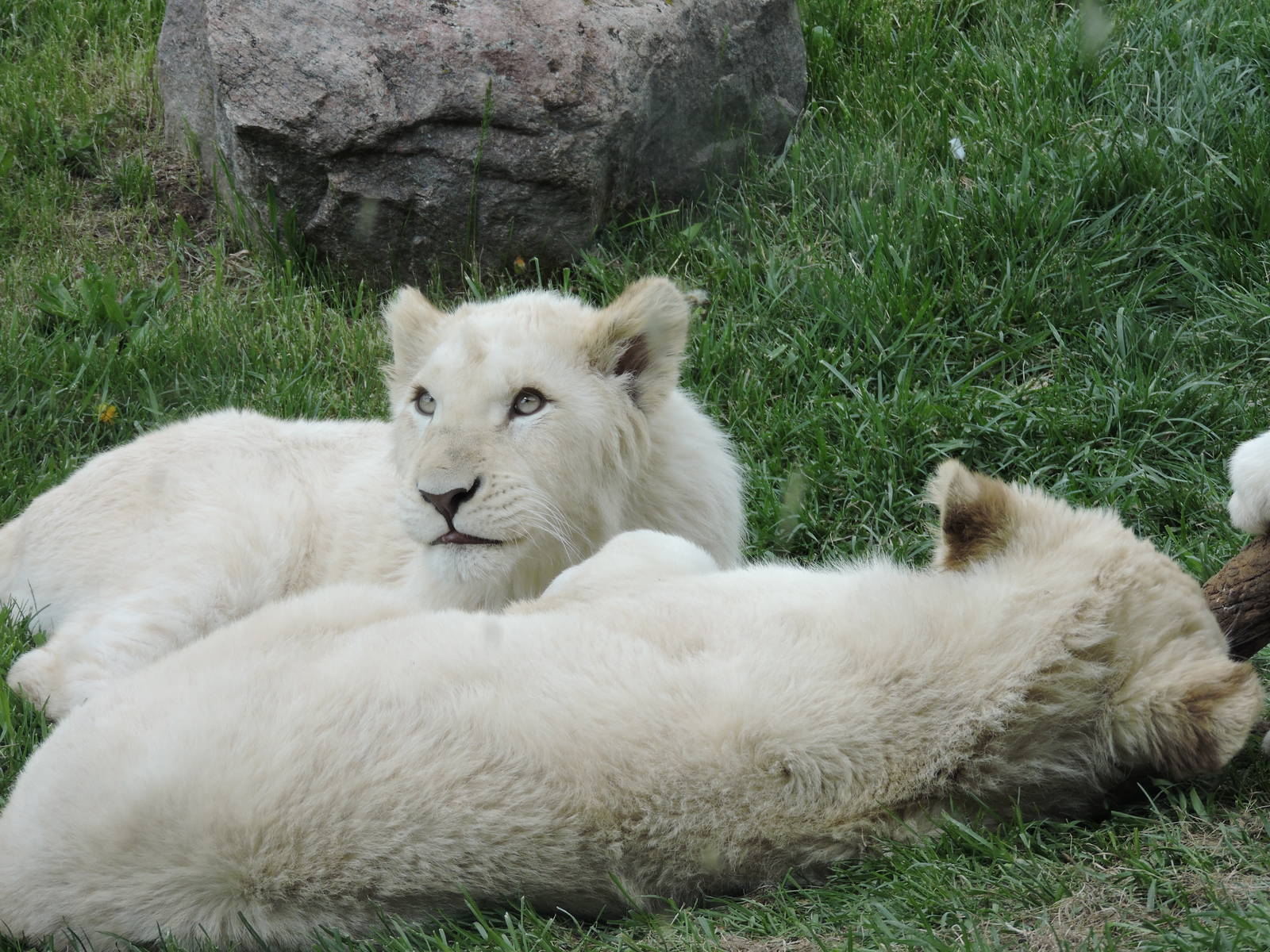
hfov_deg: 11.6
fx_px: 6237
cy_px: 476
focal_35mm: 170
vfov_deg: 8.7
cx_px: 635
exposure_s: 1/250
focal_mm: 30.3
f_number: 4.5
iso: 100
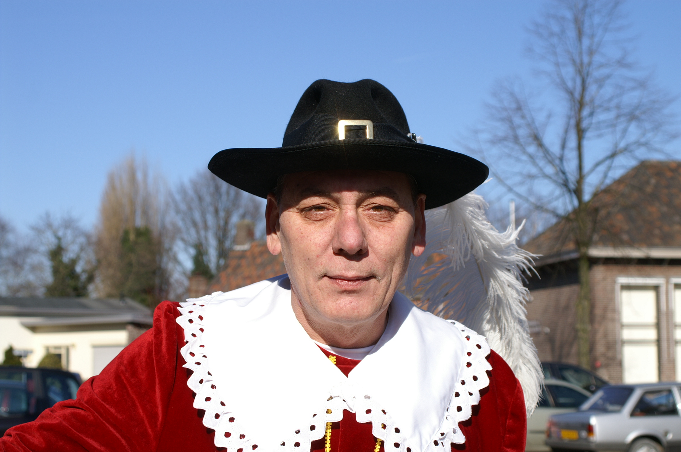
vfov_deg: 18.1
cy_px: 226
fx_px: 1416
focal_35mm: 75
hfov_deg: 27.0
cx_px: 340
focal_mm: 50
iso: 100
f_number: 8
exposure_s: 1/400
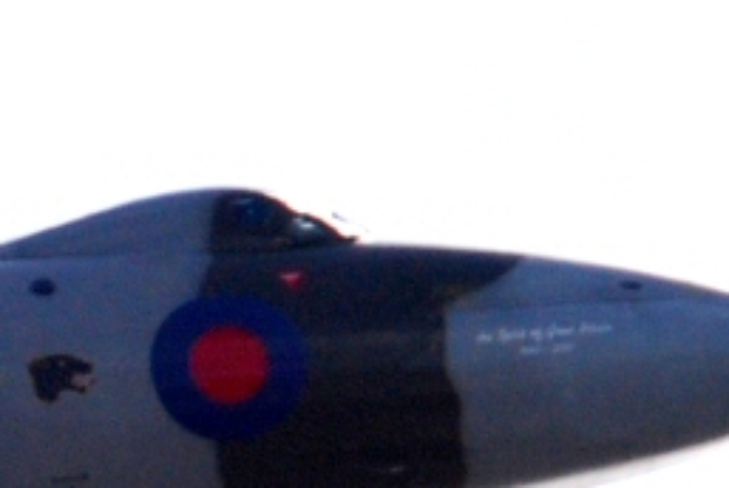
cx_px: 261
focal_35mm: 653
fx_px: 13238
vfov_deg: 2.1
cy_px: 352
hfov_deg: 3.2
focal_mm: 280
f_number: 9.5
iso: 400
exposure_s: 1/750
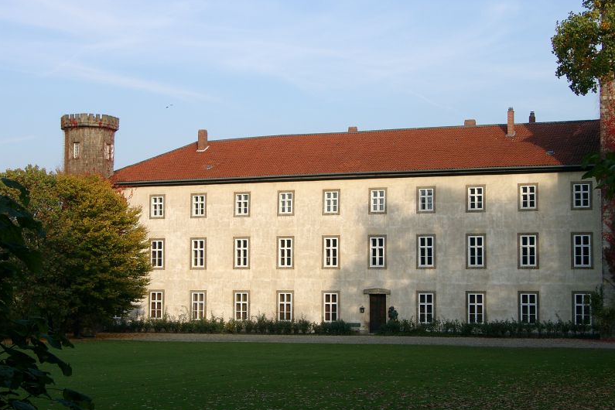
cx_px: 306
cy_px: 193
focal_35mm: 67
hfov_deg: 30.1
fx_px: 1144
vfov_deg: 20.3
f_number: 4
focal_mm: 13.35
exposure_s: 1/325
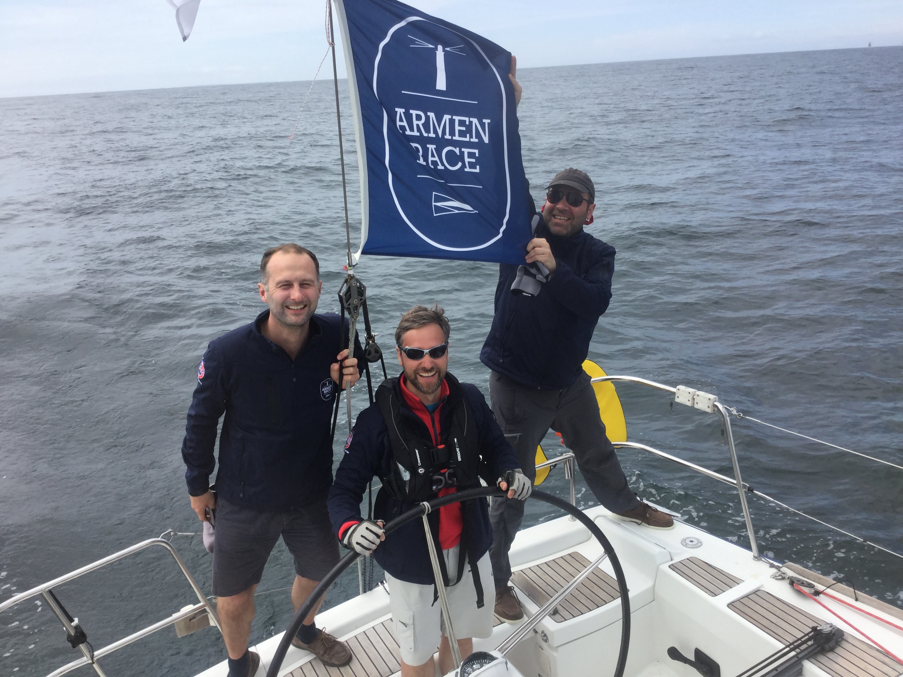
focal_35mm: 31
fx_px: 809
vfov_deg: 45.4
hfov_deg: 58.4
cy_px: 338
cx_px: 452
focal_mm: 3.3
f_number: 2.4
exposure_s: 1/947
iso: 25
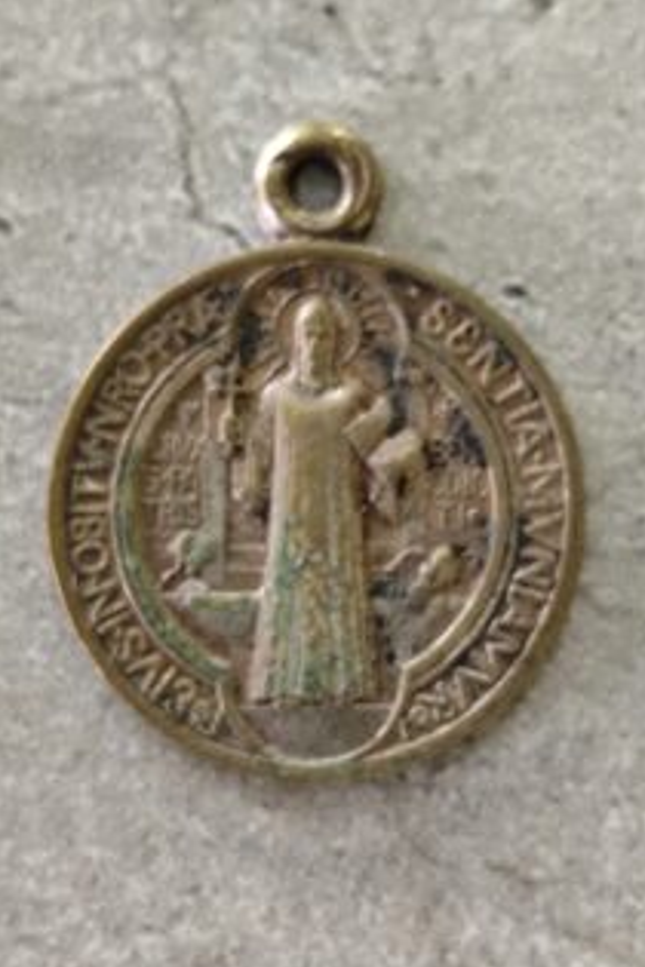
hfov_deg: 11.1
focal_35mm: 123
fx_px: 3305
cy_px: 488
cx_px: 307
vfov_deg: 16.7
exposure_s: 1/25
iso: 1000
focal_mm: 6.19
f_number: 1.65
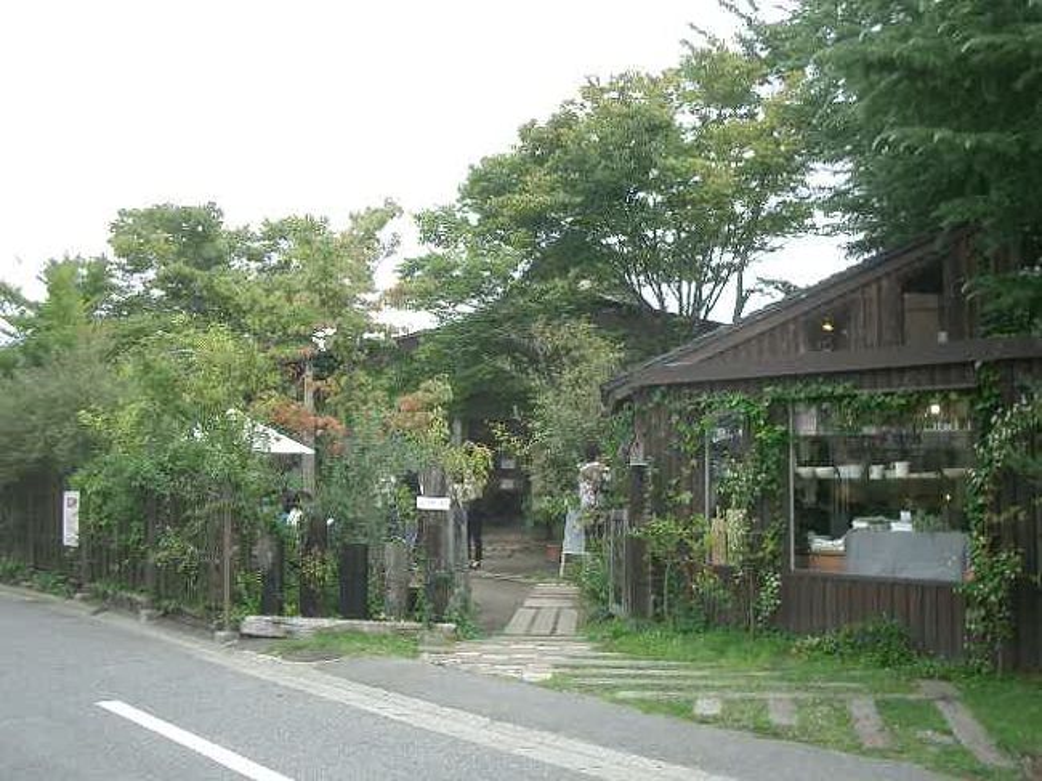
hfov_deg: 52.6
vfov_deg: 40.7
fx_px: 1053
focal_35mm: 35
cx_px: 521
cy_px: 390
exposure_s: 1/250
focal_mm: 5.8
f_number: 2.6
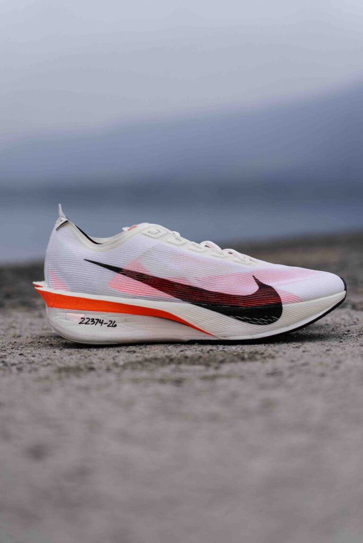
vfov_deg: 20.2
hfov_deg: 13.6
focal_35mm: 101
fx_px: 1525
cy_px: 272
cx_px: 182
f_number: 4
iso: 200
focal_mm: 101
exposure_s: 1/800
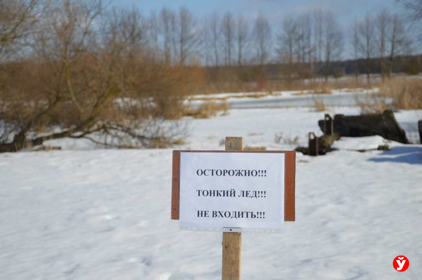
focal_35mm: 75
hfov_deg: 27.0
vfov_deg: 18.2
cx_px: 211
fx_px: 878
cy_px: 140
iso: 100
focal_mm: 50
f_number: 5
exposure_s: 1/1000
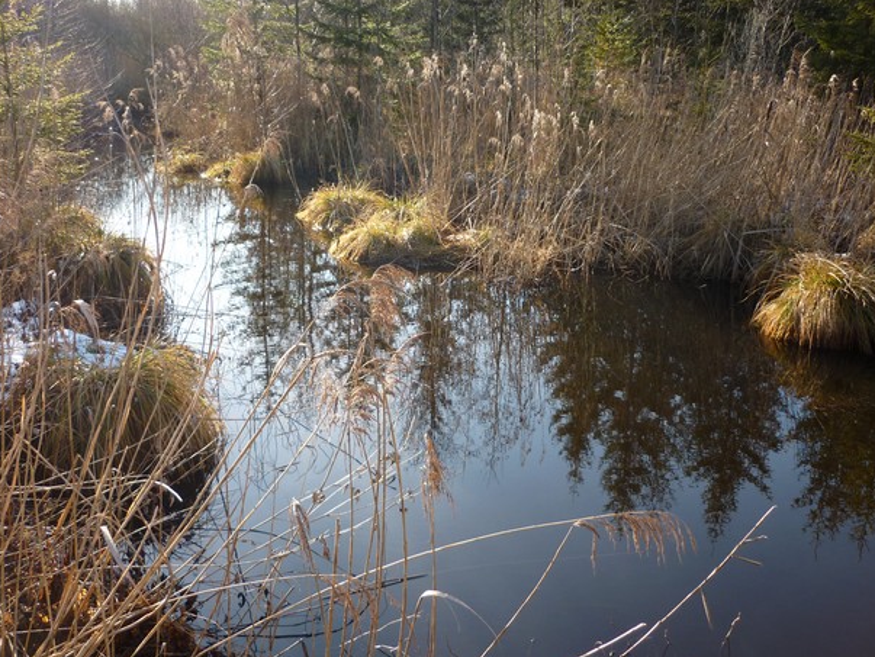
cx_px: 428
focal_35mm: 35
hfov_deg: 52.6
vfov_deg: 40.7
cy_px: 322
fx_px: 885
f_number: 2.8
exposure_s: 1/200
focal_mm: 5.5
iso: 80
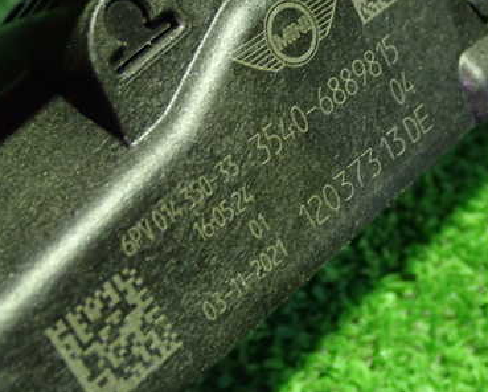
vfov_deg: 23.5
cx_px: 325
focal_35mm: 65
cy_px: 146
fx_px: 940
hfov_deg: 28.9
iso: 800
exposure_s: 1/10
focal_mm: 7.31
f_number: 2.8
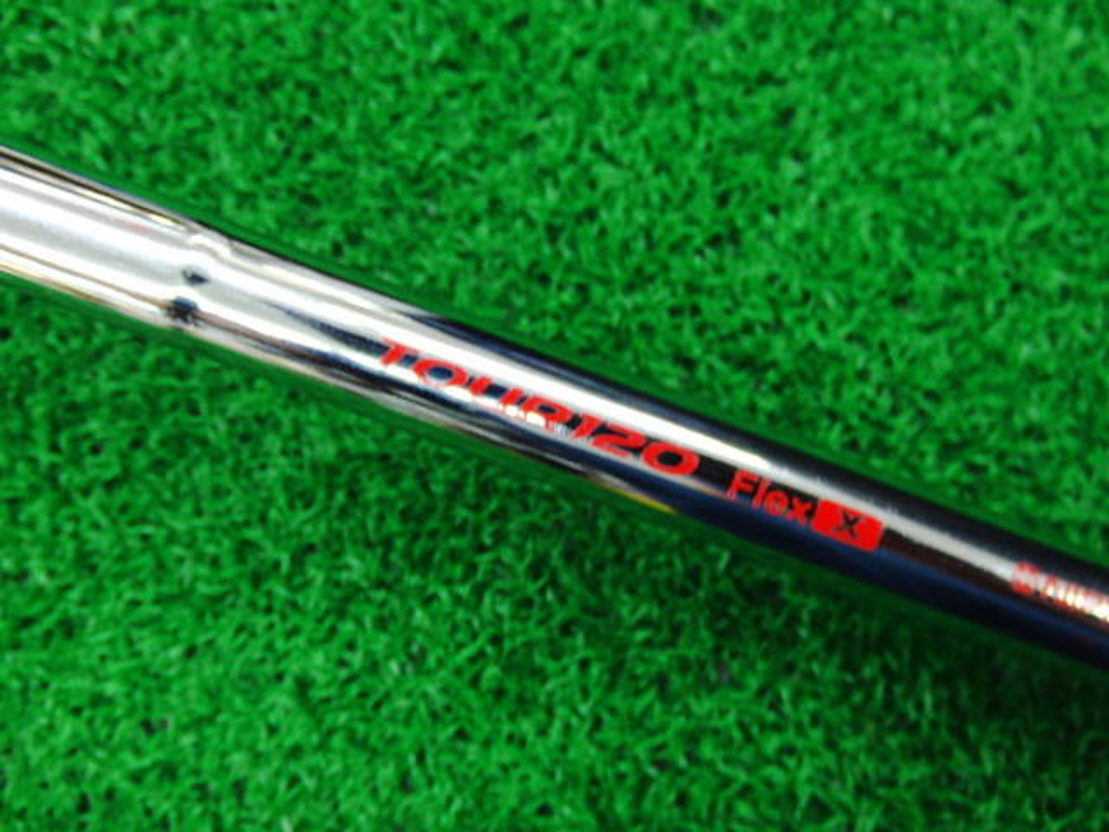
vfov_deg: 38.7
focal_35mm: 37
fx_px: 1185
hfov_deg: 50.1
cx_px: 554
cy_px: 416
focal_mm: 6.42
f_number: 3.6
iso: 400
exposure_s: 1/30
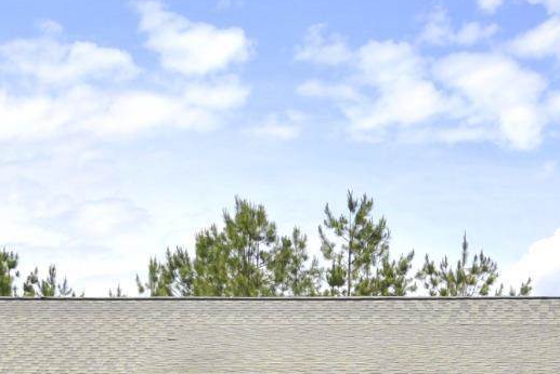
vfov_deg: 14.9
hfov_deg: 23.2
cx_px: 170
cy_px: 519
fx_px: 1355
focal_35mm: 87
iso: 100
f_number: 8
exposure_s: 1/250
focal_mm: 20
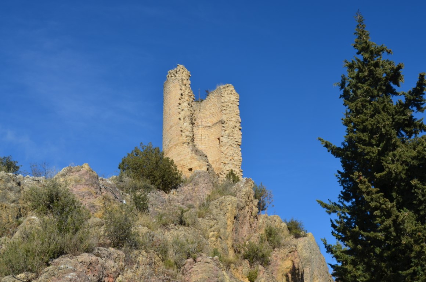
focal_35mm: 39
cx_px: 213
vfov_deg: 34.1
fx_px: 460
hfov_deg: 49.6
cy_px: 141
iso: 100
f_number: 8
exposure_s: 1/250
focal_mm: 26
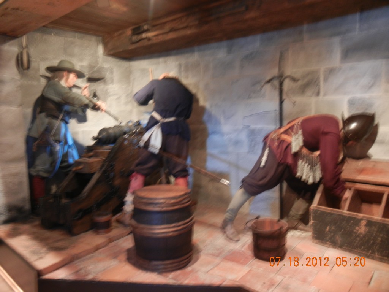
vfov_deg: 46.8
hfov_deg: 60.0
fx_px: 337
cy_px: 146
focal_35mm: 30
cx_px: 194
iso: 200
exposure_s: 1/1.1
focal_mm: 5.4
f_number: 3.5
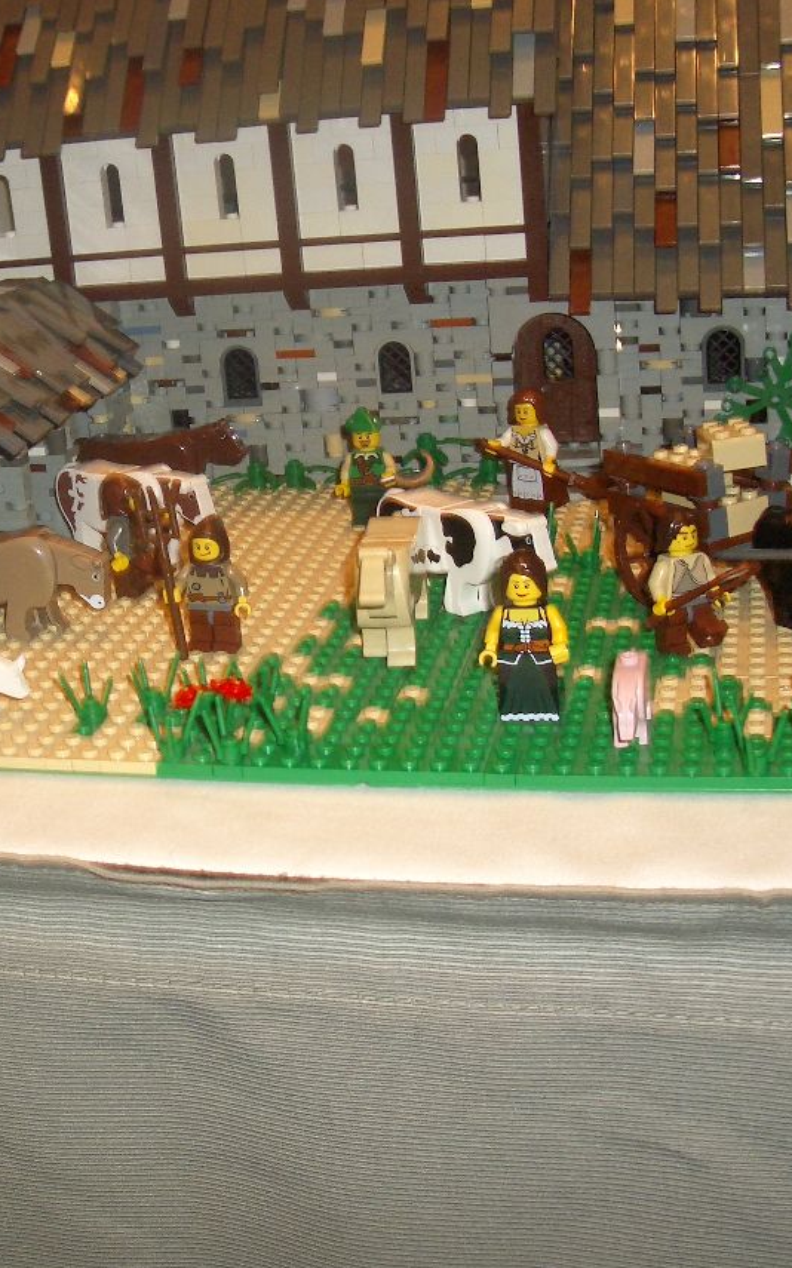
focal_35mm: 50
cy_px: 639
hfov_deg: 25.5
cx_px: 203
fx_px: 1728
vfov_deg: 40.3
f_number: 2.6
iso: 100
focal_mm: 5.8
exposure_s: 1/60
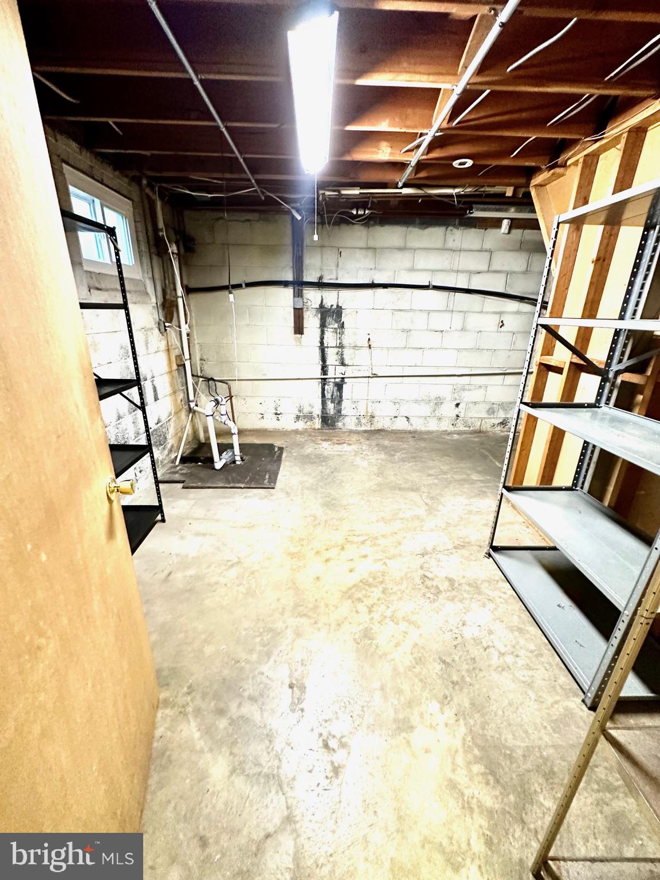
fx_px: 356
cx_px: 330
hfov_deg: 85.7
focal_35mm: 14
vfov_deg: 102.1
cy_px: 440
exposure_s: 1/60
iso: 400
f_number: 2.2
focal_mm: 2.22
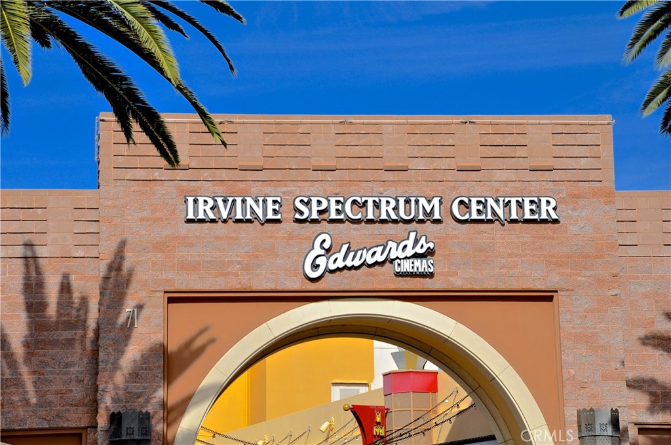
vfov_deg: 12.1
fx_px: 2094
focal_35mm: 112
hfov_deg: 18.2
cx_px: 336
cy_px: 222
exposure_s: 1/800
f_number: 7.1
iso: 200
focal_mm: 75
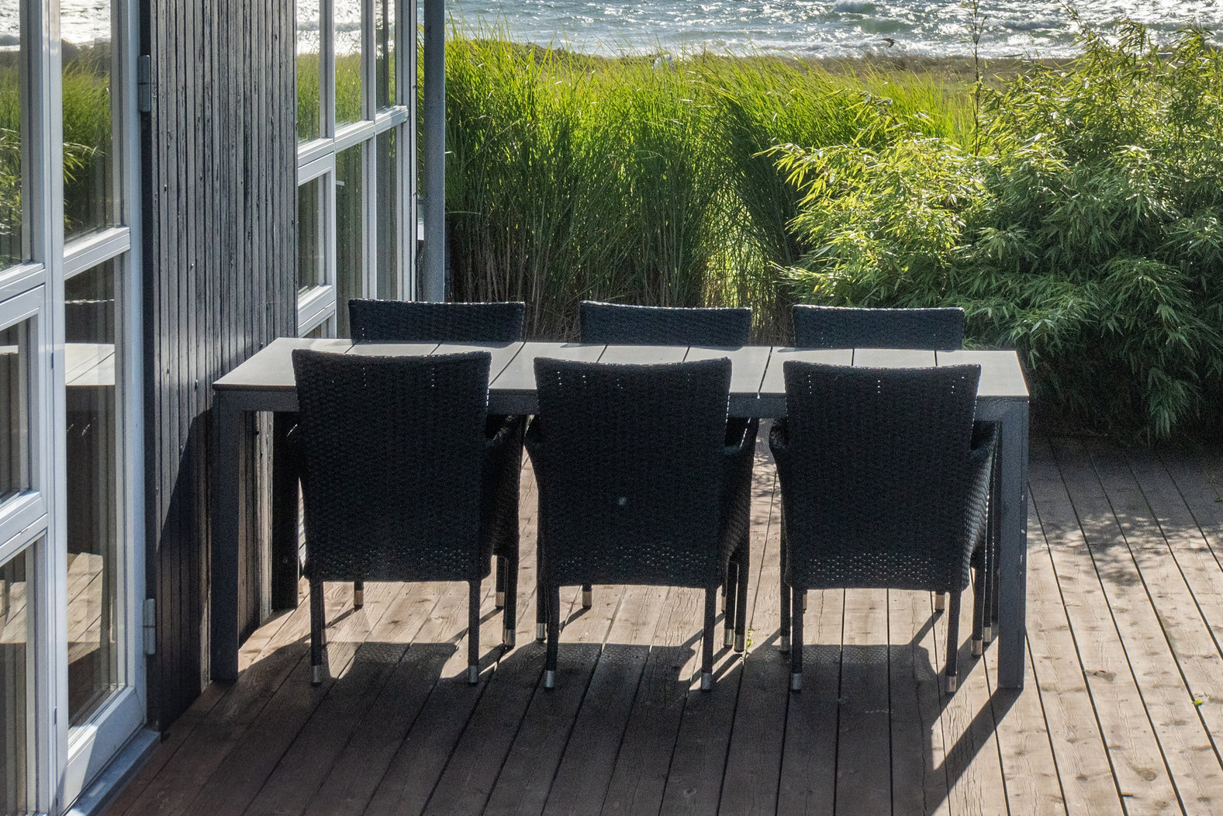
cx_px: 1008
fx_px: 3296
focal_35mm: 97
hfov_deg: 20.7
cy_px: 115
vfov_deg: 14.0
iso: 400
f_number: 8
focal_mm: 34
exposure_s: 1/3200
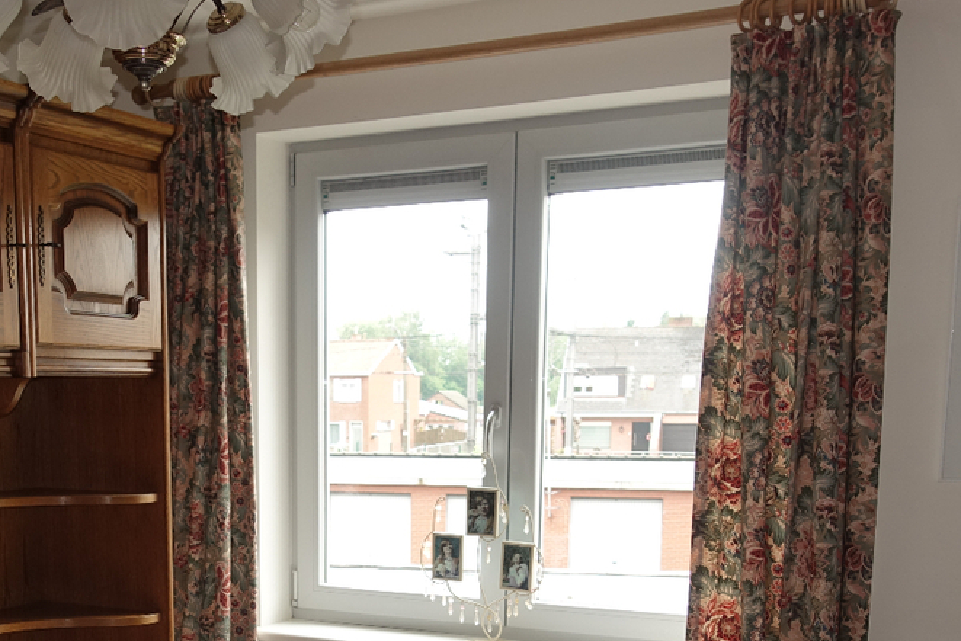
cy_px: 634
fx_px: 1308
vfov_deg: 26.2
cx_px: 314
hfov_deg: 39.8
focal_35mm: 49
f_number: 2.8
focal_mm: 8.8
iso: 125
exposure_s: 1/50
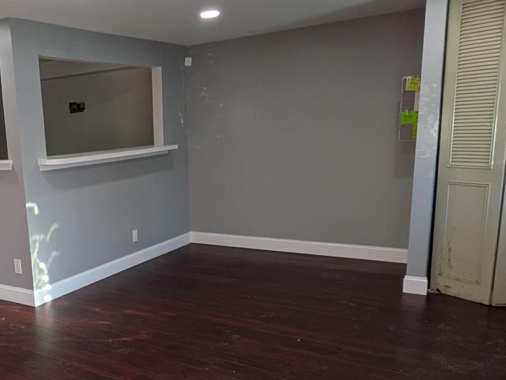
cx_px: 103
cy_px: 250
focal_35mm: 37
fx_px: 541
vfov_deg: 38.3
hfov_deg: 47.5
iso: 109
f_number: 2.2
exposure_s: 1/100
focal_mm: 1.83
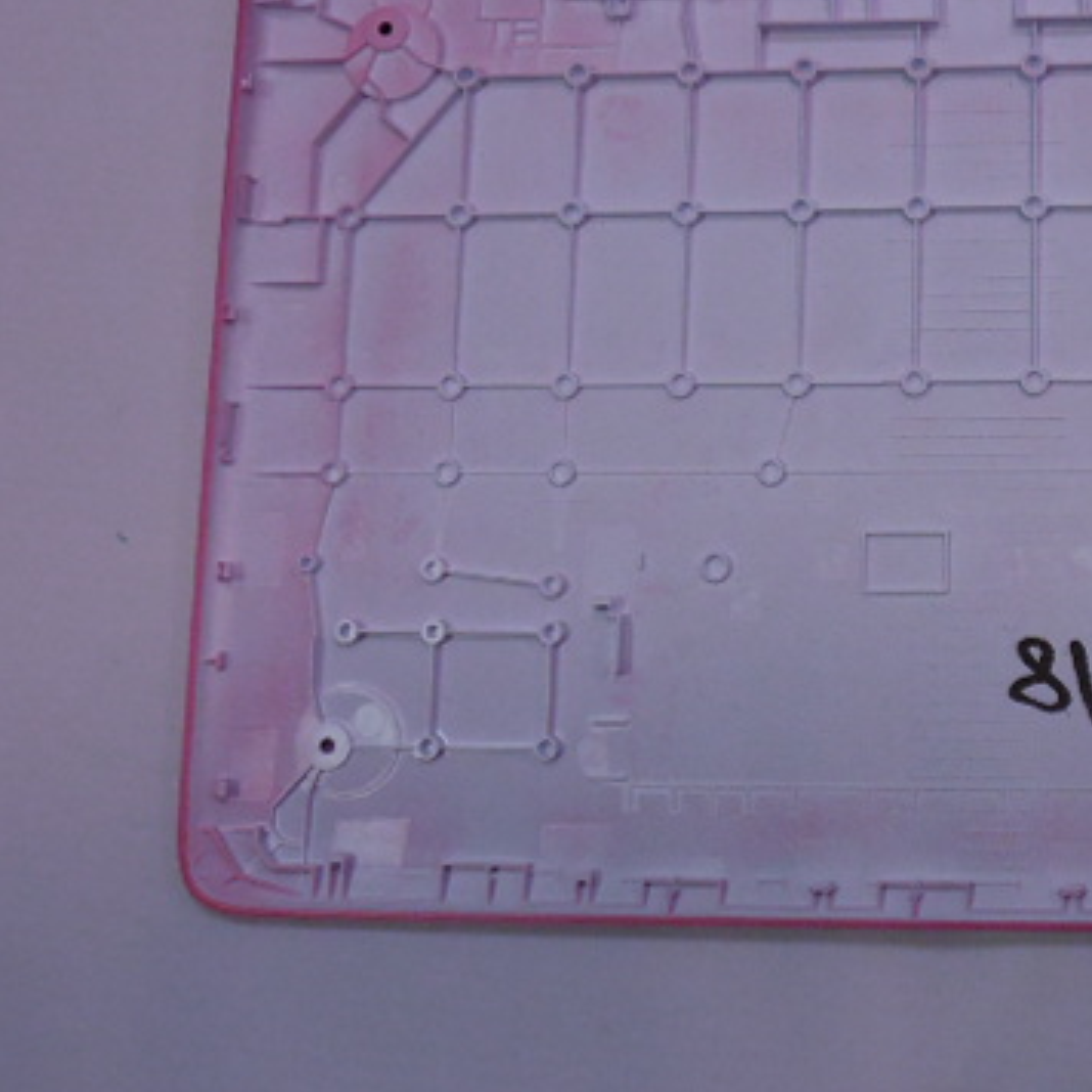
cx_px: 975
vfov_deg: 31.5
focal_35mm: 54
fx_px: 1927
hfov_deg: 30.3
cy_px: 414
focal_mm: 6
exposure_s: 1/250
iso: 800
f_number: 3.9
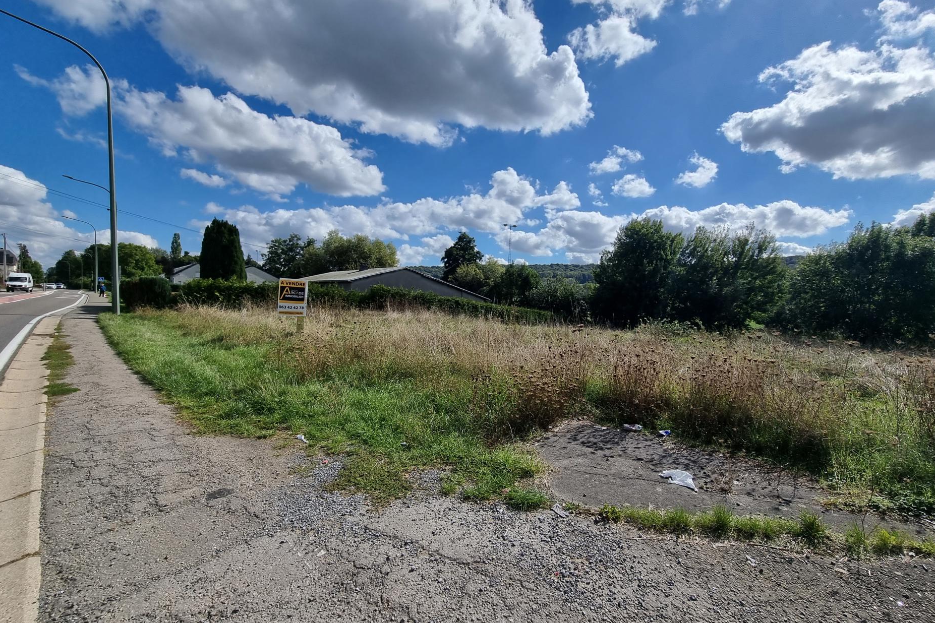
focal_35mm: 14
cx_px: 481
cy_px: 314
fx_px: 364
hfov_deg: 104.2
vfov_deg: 81.2
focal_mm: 2.2
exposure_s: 1/3576
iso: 50
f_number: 2.2
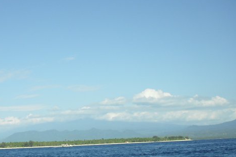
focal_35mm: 68
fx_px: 446
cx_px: 60
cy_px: 123
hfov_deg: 29.2
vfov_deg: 19.8
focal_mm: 6.2
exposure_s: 1/250
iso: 100
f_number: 8
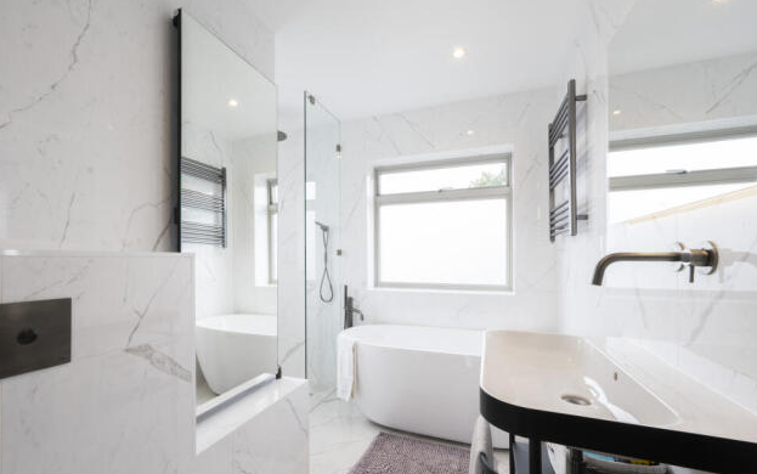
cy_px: 250
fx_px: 310
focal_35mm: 15
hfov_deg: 101.4
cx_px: 362
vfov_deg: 74.8
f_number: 16
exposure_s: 1/8
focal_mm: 14
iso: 250
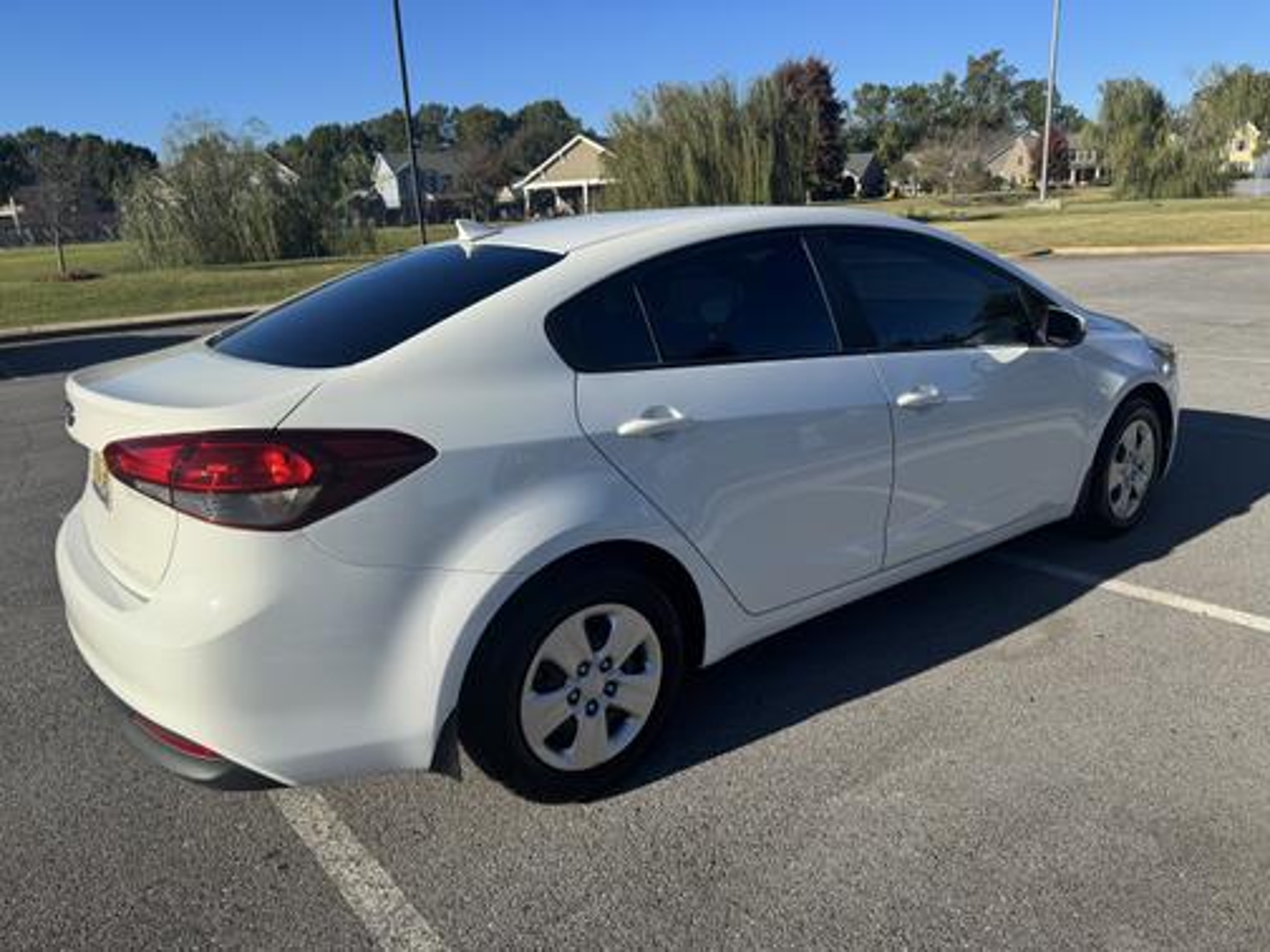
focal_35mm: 24
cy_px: 476
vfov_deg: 56.8
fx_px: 881
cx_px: 635
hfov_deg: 71.6
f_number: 1.78
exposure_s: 1/4310
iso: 80
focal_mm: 6.76
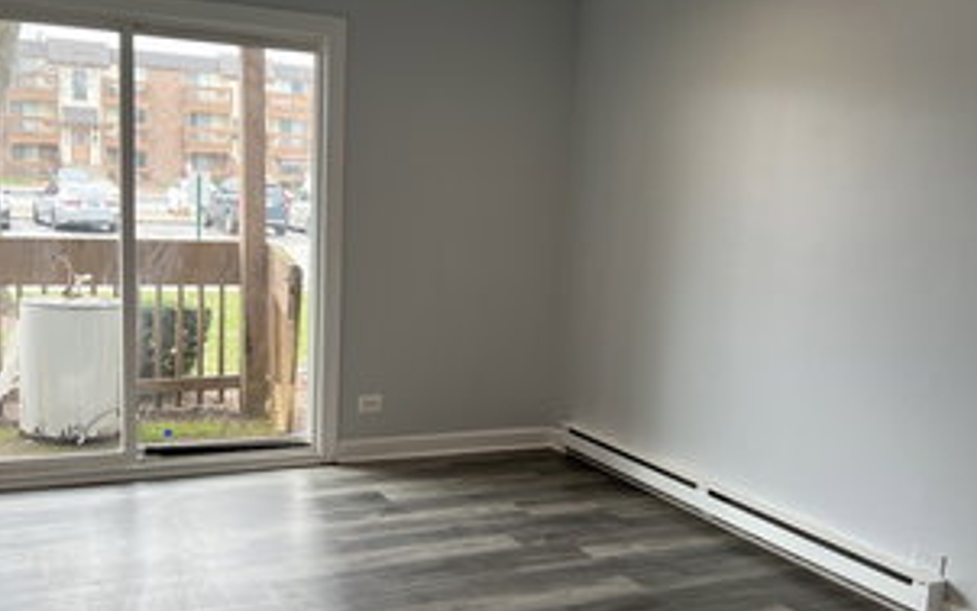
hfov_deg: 50.4
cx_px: 480
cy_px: 346
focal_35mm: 39
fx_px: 1039
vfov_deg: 32.8
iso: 50
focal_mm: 5.7
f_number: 1.5
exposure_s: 1/161
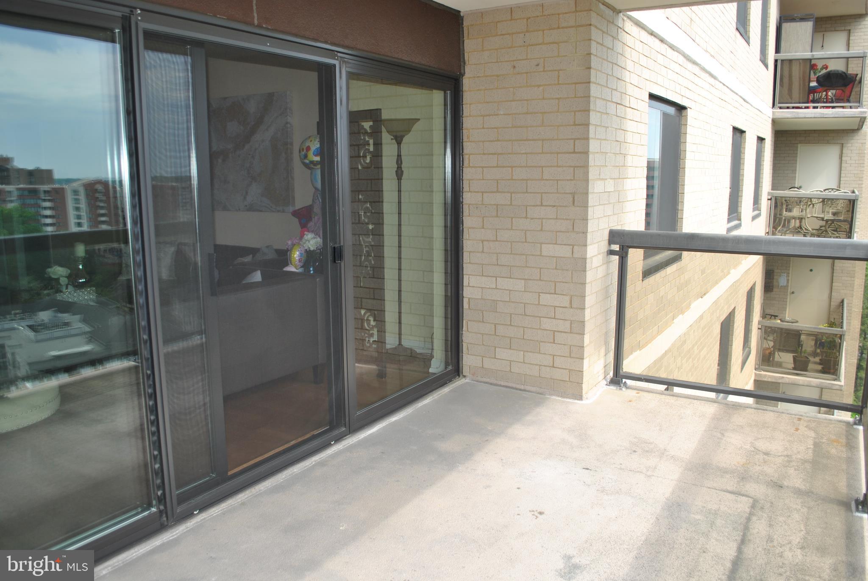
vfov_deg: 48.0
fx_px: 652
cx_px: 434
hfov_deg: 67.3
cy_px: 290
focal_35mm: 27
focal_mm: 18
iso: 100
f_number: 5.6
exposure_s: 1/200
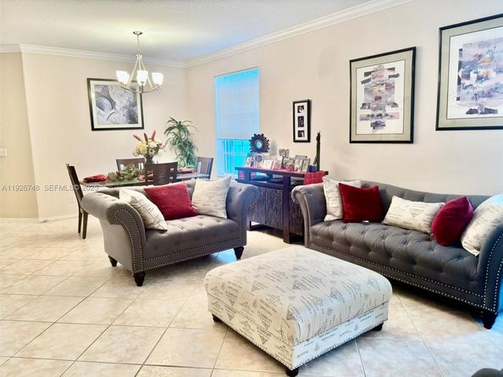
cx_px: 252
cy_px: 188
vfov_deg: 53.0
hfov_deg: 67.3
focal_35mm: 26
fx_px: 378
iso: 250
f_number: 1.6
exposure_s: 1/60
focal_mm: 5.96
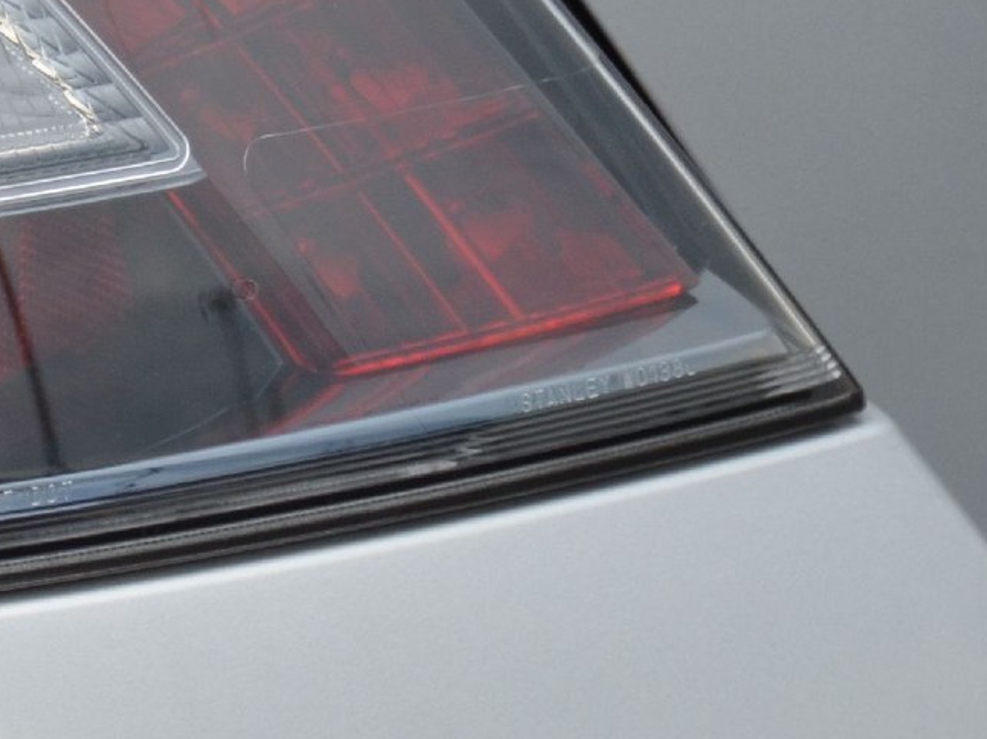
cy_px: -232
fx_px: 11116
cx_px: -839
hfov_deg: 5.0
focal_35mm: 390
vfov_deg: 3.8
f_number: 5
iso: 560
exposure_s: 1/1000
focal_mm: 70
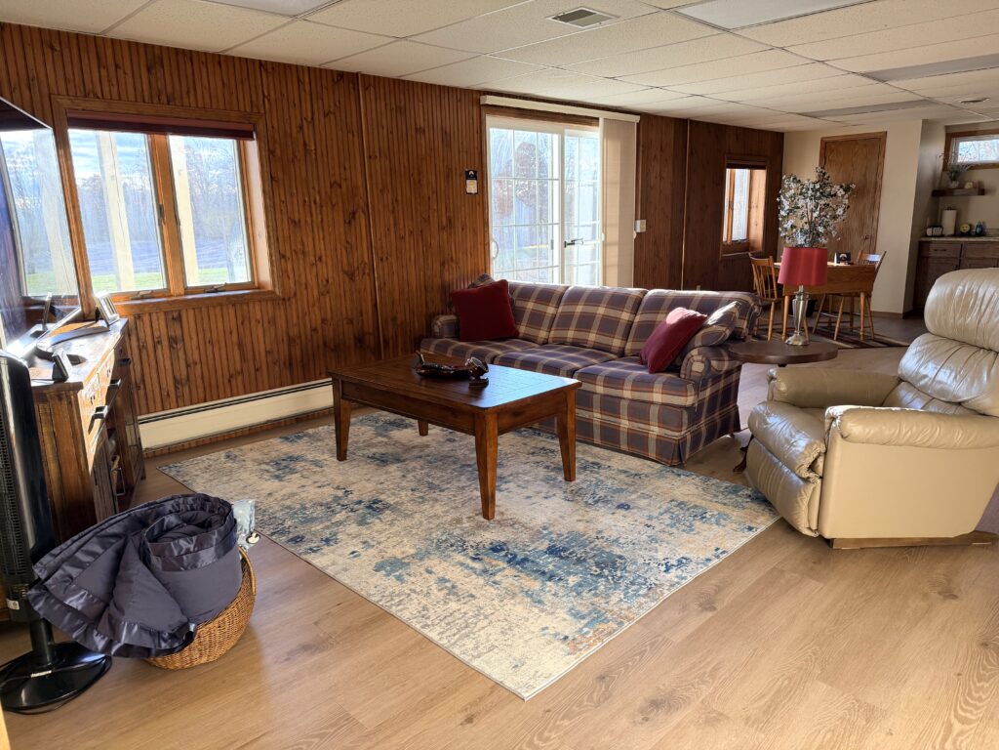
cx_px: 500
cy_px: 375
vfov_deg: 56.8
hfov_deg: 71.6
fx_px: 693
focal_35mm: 24
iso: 125
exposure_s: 1/214
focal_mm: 6.76
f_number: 1.78
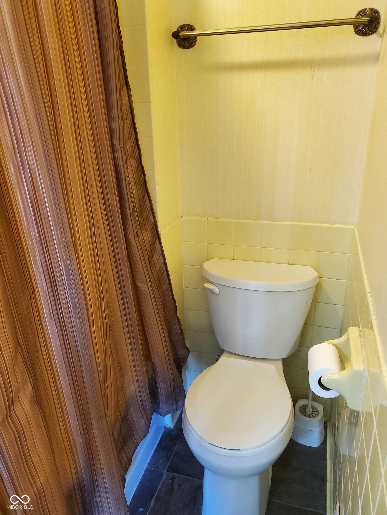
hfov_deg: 53.1
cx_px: 194
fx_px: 388
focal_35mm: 26
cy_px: 258
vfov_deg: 67.3
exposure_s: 1/40
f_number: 1.5
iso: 400
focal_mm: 4.3
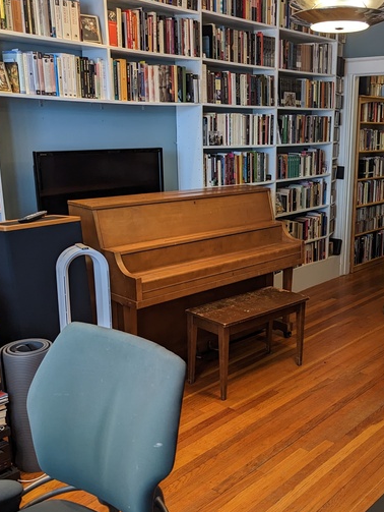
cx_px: 289
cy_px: 281
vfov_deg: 48.9
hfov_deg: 36.8
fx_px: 561
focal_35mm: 38
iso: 227
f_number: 1.85
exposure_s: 1/60
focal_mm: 6.81
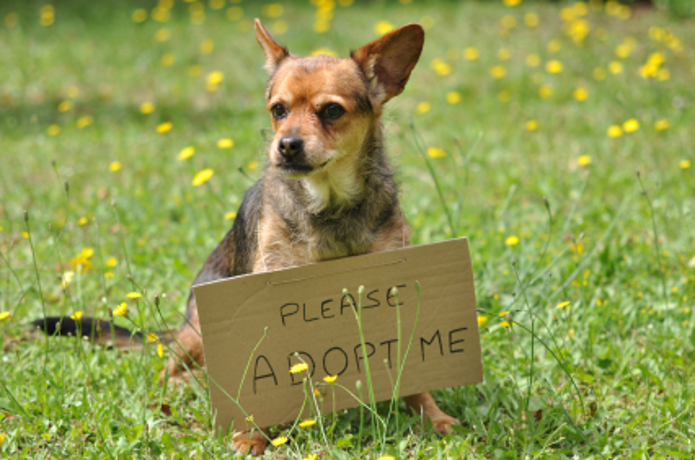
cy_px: 230
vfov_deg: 13.0
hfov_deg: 19.5
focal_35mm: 105
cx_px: 348
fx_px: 2023
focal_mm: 70
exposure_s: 1/2000
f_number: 2.8
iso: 200
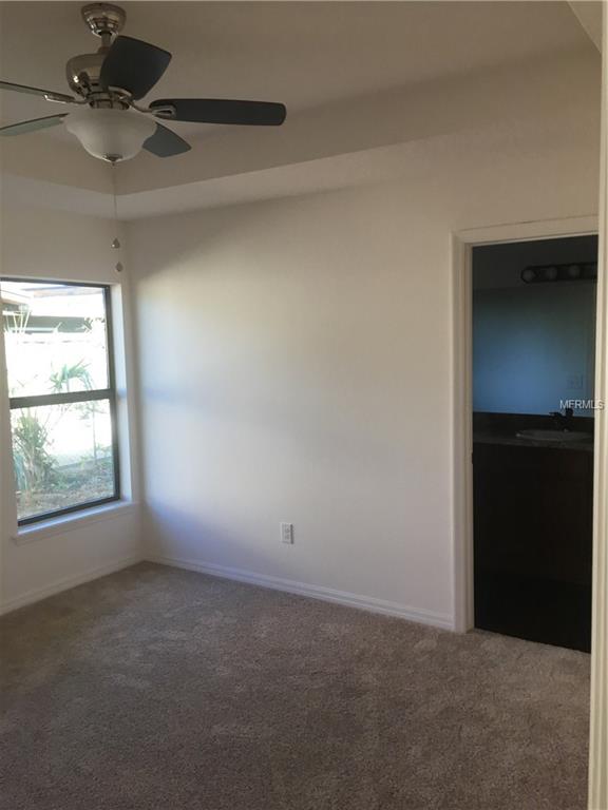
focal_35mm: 29
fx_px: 679
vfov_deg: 61.7
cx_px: 304
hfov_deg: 48.2
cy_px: 405
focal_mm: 4.15
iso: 32
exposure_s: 1/40
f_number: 2.2
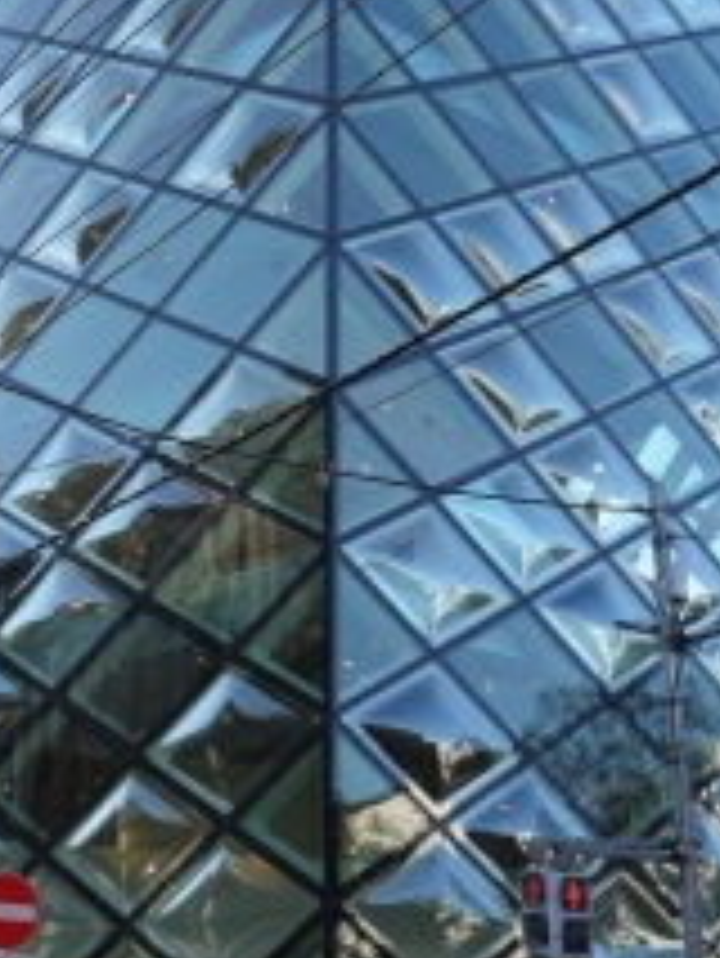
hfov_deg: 23.3
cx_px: 342
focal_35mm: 63
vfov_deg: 30.7
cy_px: 405
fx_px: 1745
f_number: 5.6
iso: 160
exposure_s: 1/250
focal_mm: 15
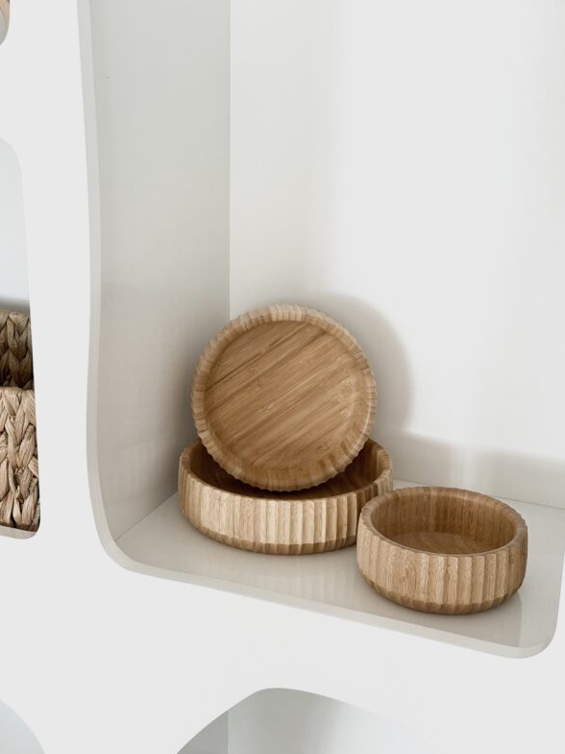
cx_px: 282
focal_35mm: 49
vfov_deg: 38.9
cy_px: 384
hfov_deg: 29.7
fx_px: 1066
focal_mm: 6.76
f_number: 1.78
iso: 100
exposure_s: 1/60
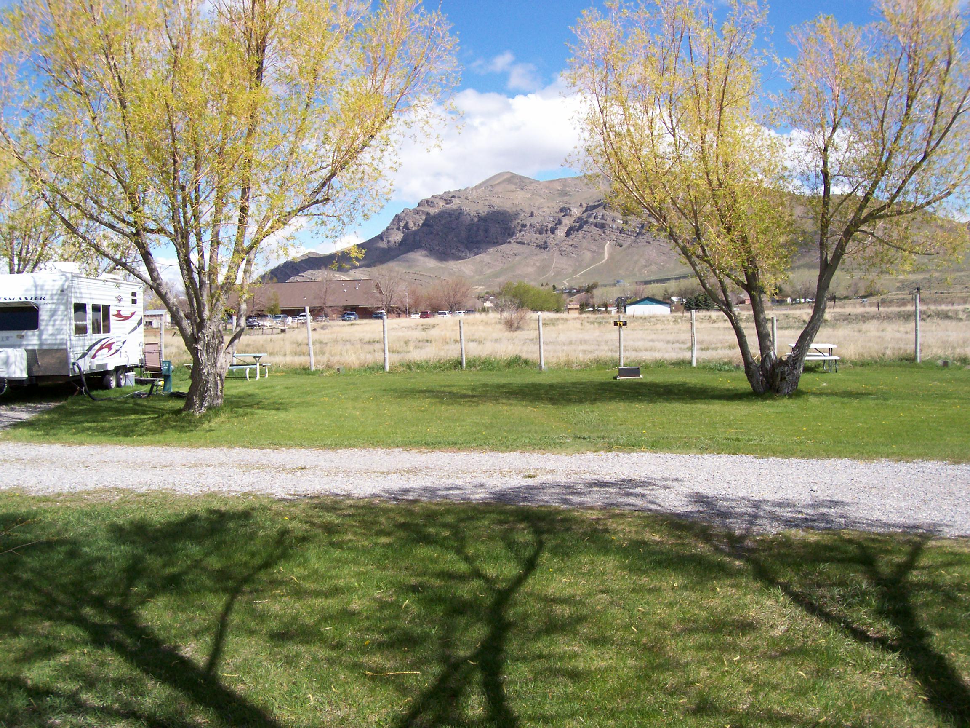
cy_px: 364
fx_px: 953
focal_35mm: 34
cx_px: 485
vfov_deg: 41.8
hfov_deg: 54.0
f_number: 5.1
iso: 80
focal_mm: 5.6
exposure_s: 1/479
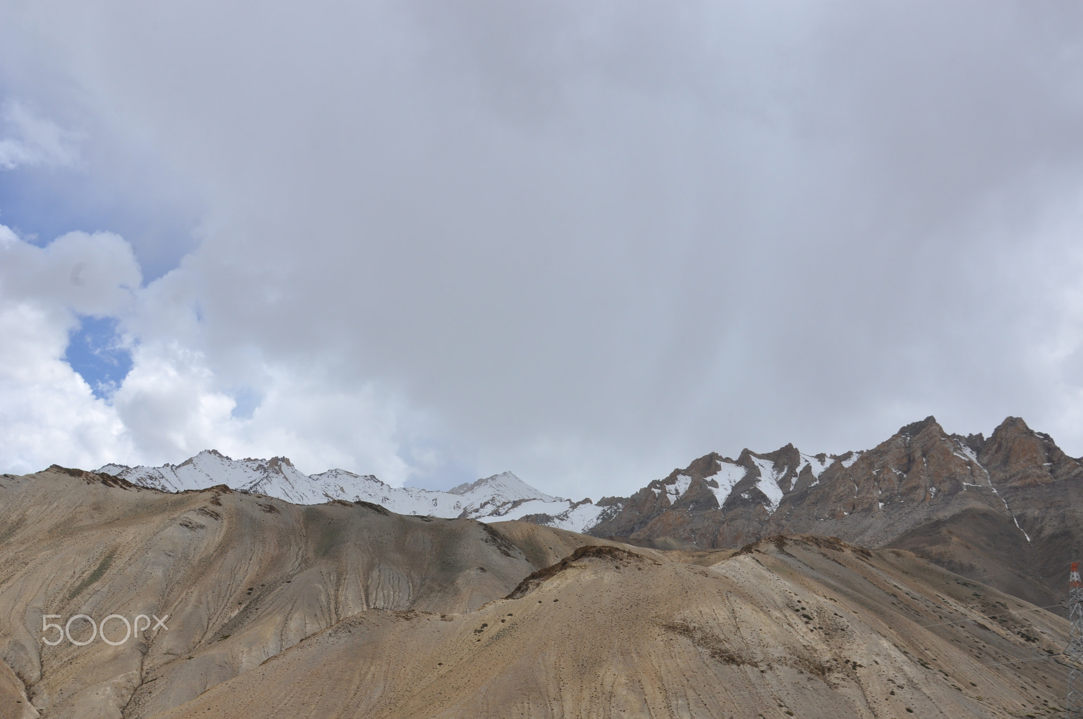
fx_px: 1082
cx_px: 542
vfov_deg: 36.8
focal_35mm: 36
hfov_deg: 53.2
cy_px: 360
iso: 200
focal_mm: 24
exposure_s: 1/200
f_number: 14
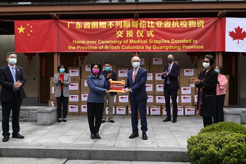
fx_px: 246
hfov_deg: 53.1
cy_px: 82
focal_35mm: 36
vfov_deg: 36.9
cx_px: 123
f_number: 5
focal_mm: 24
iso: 100
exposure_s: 1/250
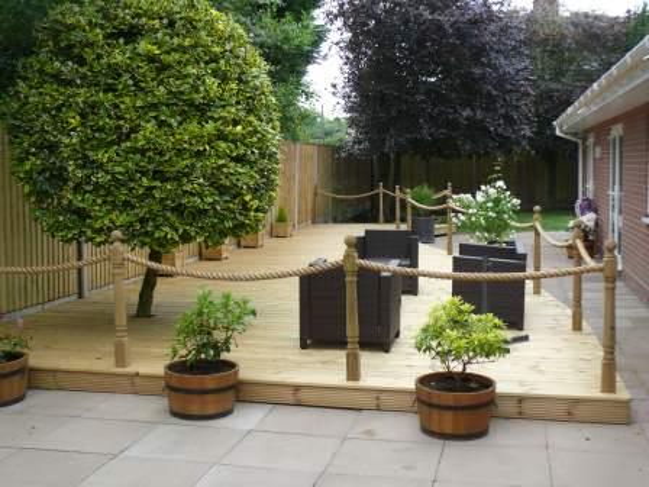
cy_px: 244
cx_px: 324
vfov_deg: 33.6
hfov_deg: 43.9
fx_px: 806
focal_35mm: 43
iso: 100
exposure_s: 1/125
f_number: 3.2
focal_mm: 9.2
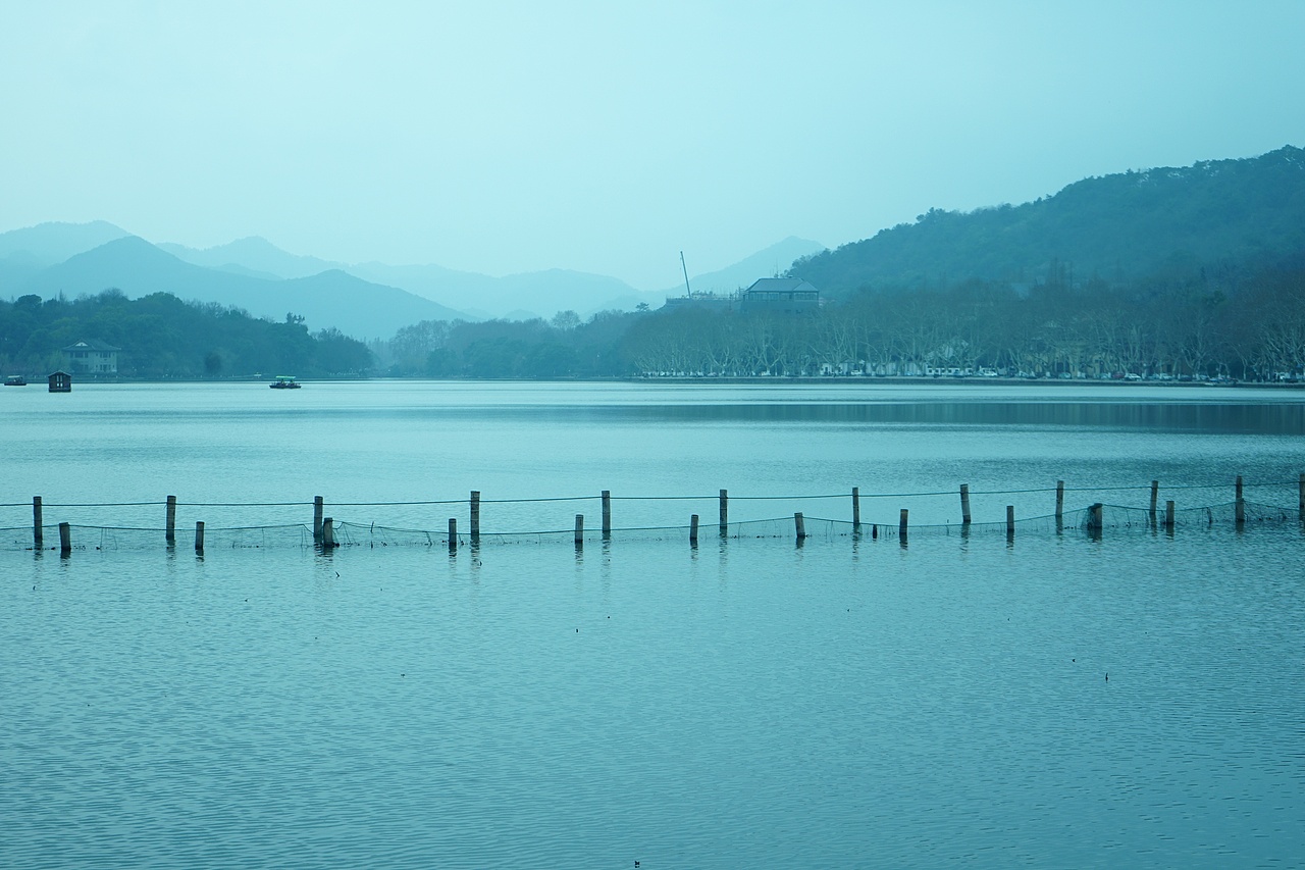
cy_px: 435
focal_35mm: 70
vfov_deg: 19.5
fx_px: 2537
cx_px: 652
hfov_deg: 28.8
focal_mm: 70
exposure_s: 1/640
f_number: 5.6
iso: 250
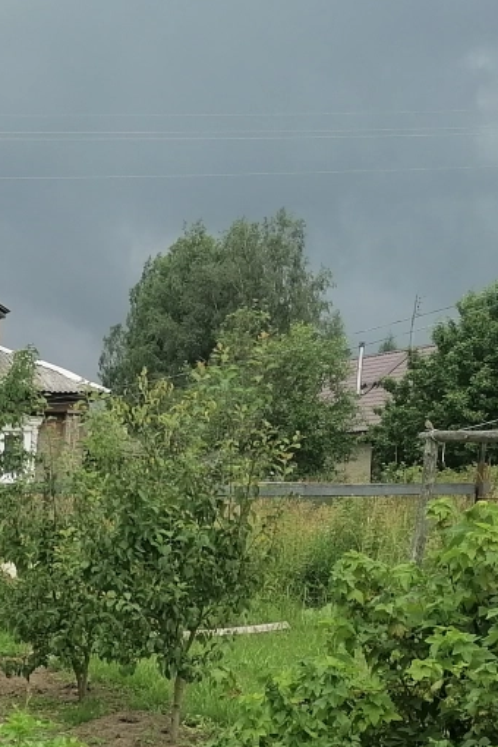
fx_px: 1432
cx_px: -190
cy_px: 653
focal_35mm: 69
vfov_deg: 28.3
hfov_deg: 18.1
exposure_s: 1/607
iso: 50
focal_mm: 5.3
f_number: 1.8
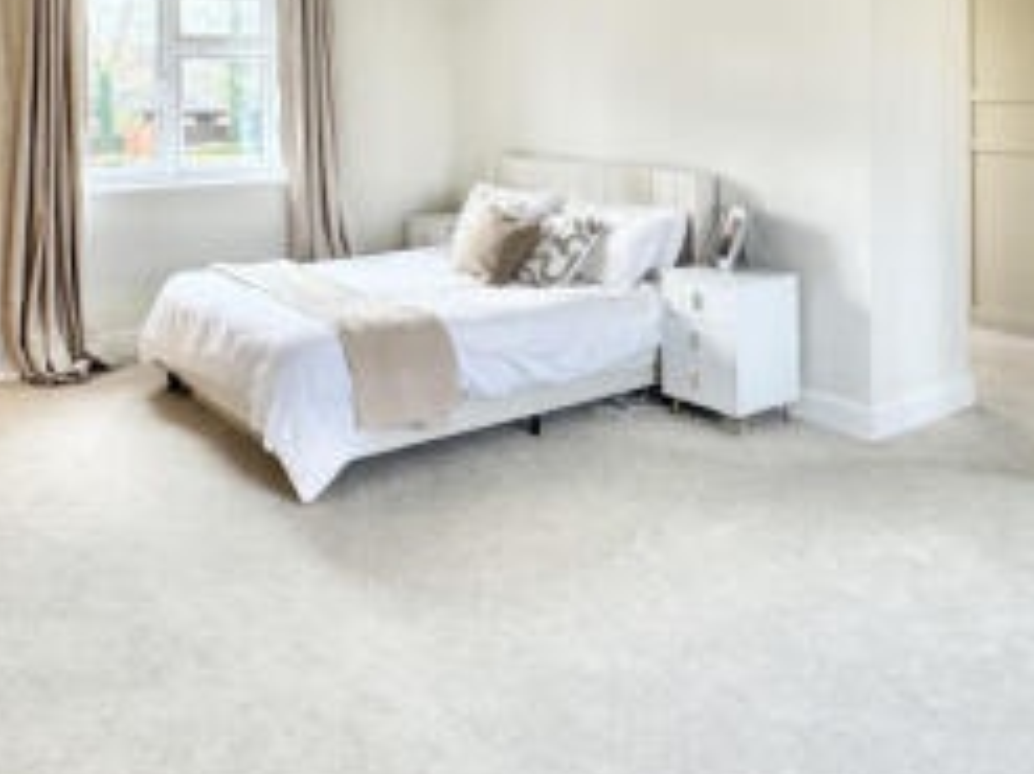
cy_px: 77
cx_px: 417
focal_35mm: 33
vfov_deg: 39.8
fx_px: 985
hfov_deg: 55.0
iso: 160
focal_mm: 2.22
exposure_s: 1/100
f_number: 2.2
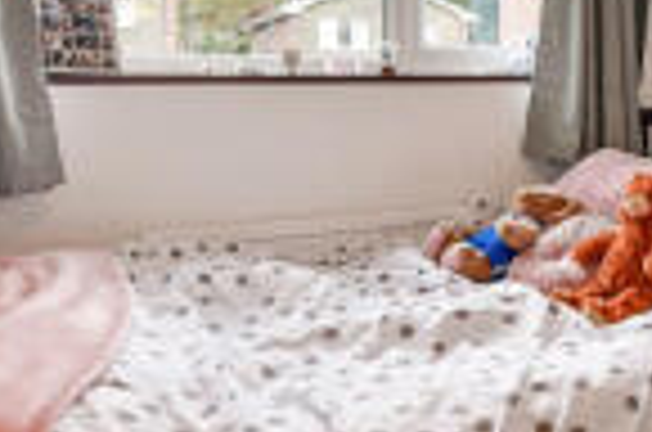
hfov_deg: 35.8
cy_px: 106
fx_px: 831
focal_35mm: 46
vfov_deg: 28.7
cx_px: 733
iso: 400
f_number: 8
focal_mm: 14
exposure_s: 1/40
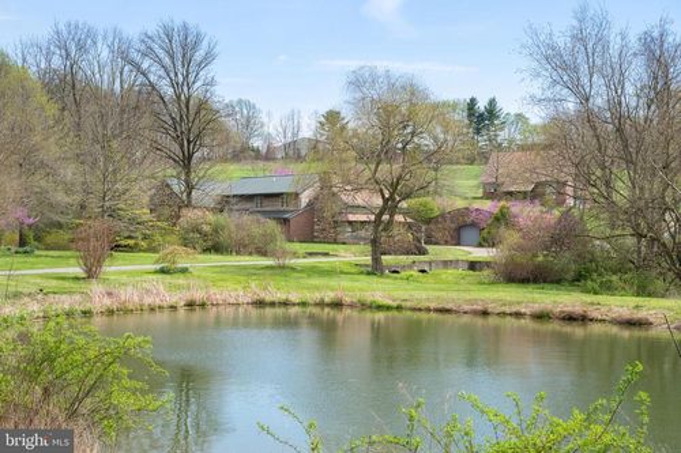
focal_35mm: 55
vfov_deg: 24.6
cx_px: 340
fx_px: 1040
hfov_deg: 36.3
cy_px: 226
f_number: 9
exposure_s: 1/400
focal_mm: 55
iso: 1000
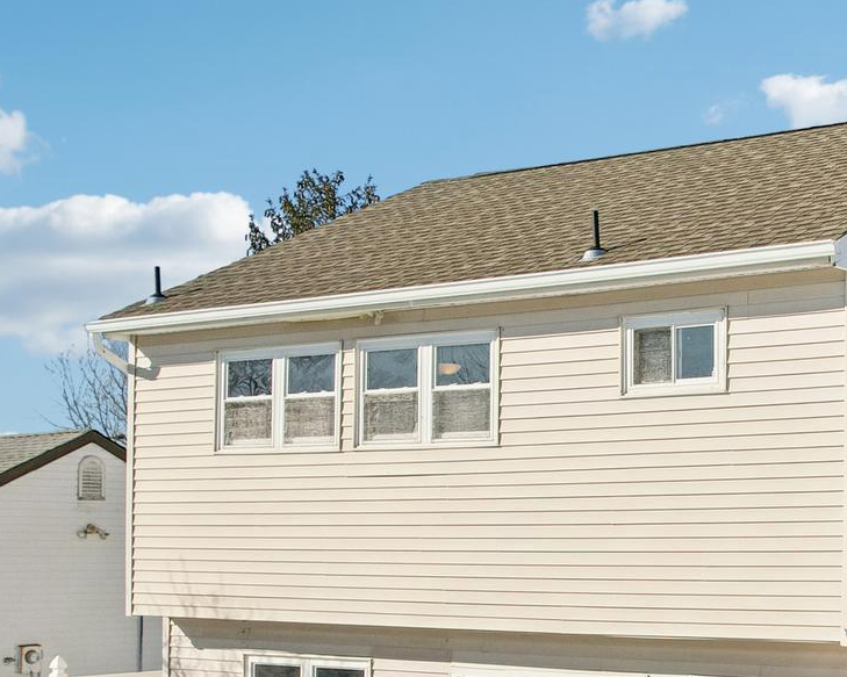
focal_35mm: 58
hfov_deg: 30.4
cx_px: 831
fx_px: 1454
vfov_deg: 25.5
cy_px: 603
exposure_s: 1/5000
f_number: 2.8
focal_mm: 8.4
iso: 160
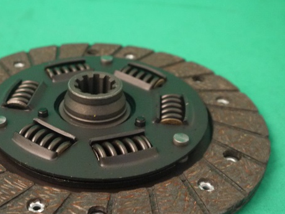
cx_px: 75
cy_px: 140
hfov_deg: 35.5
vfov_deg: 27.4
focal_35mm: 53
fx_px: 436
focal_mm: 16
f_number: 3.8
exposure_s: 1/80
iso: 800
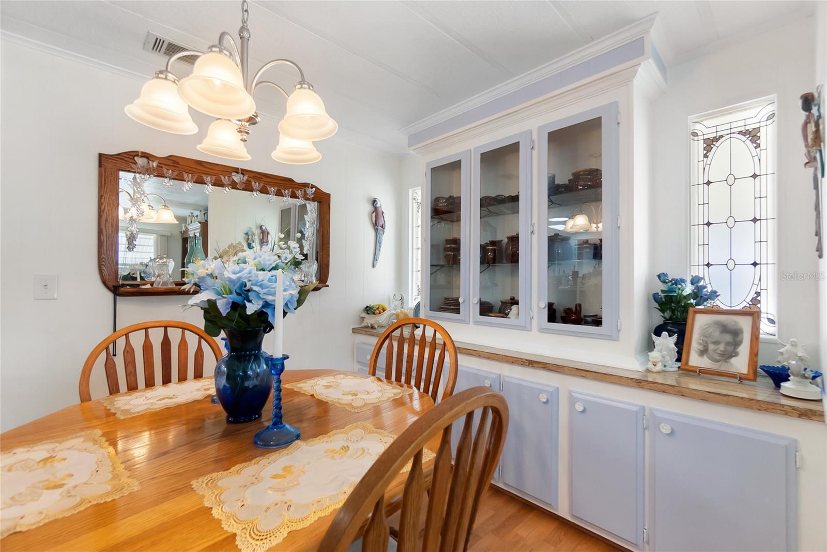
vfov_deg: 77.3
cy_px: 276
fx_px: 345
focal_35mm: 15
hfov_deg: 100.4
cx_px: 414
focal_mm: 10
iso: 1600
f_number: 4
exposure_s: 1/125
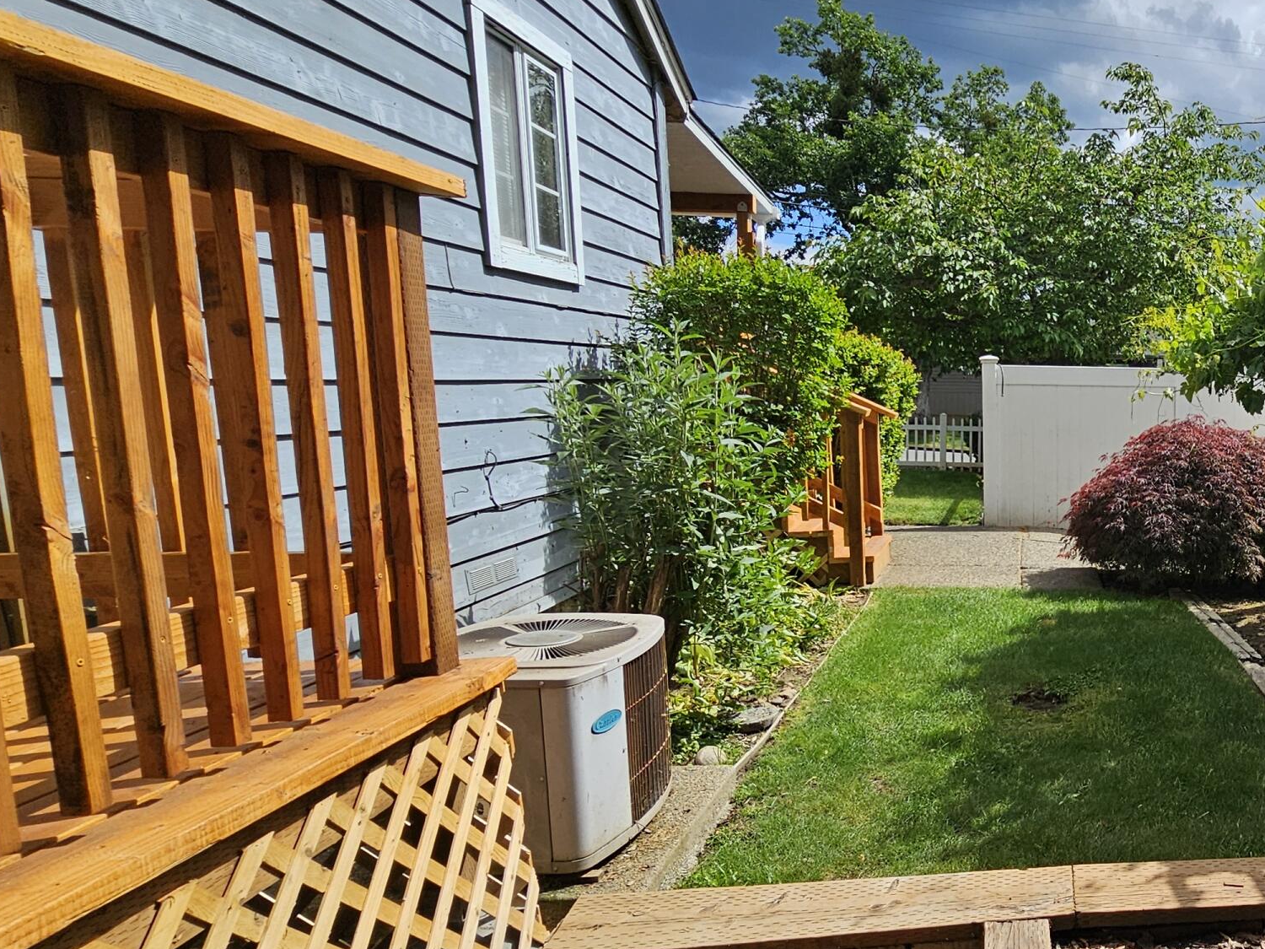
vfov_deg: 52.8
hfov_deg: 56.9
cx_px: 1161
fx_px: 950
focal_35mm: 26
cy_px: 551
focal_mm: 2.2
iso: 50
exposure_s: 1/2463
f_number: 2.2
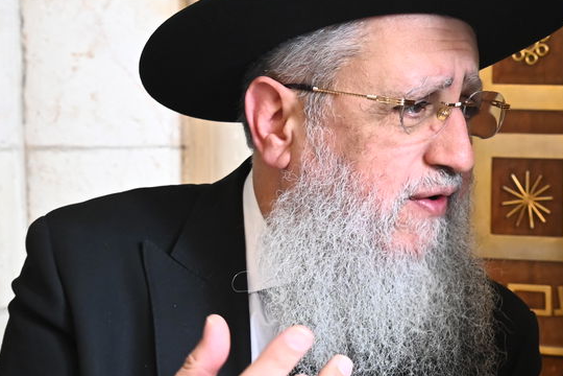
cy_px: 220
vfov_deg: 15.5
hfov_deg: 22.0
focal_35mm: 88
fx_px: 1376
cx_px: 608
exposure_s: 1/160
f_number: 6.3
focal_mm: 34
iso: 2500
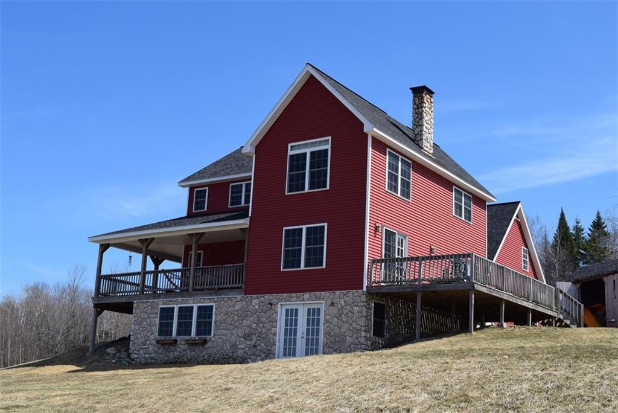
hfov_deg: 42.3
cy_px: 206
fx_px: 799
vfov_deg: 29.0
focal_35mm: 46
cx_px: 309
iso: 200
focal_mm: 31
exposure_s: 1/400
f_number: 10
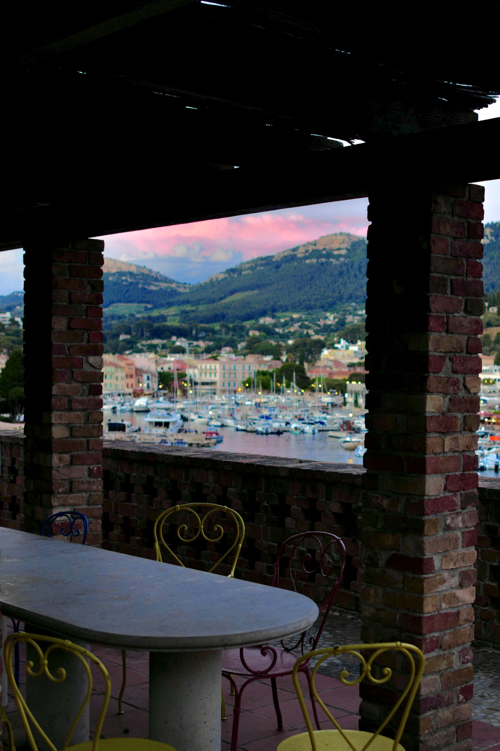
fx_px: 729
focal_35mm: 35
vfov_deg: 54.4
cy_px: 376
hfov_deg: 37.8
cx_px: 250
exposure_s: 1/60
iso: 160
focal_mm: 23
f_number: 2
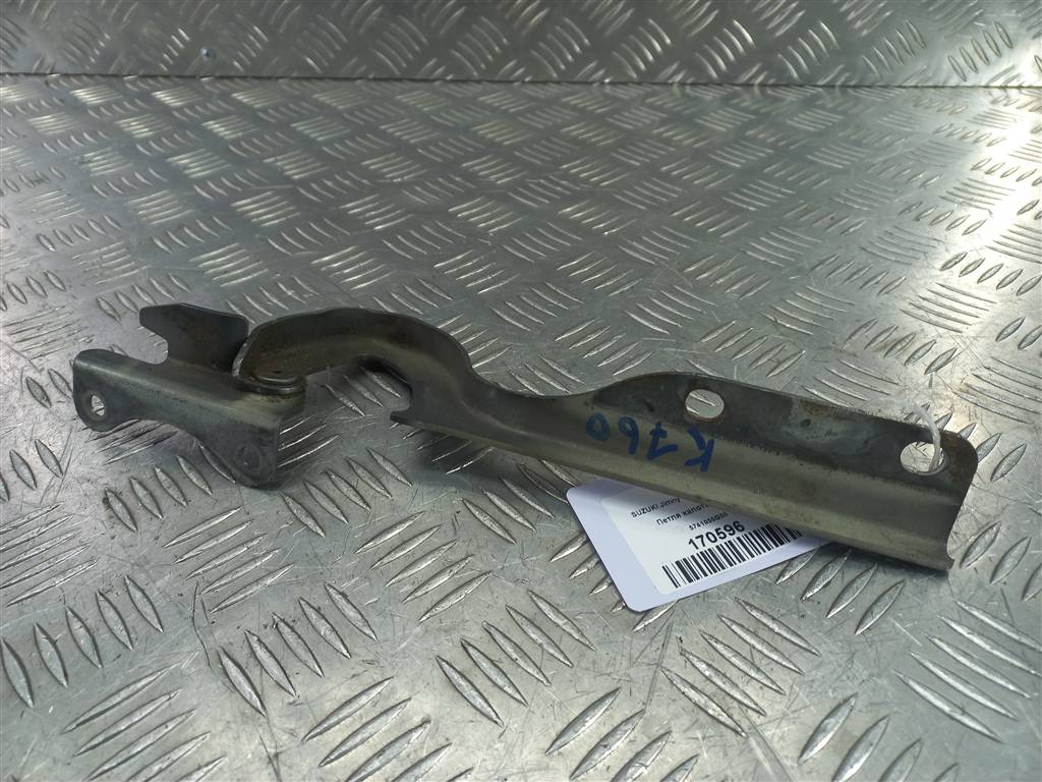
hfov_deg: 69.4
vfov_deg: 54.9
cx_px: 521
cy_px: 391
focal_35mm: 25
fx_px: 753
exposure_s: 1/50
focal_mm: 4.6
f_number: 1.8
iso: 50
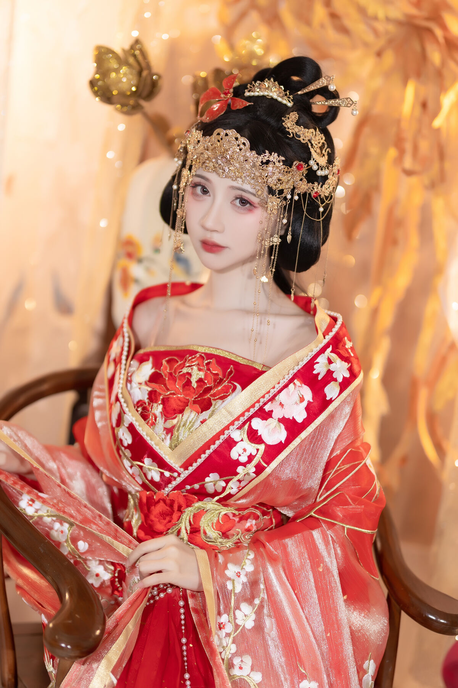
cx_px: 229
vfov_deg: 23.9
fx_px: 1622
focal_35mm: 85
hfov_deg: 16.1
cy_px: 344
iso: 100
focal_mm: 85
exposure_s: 1/250
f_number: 1.4
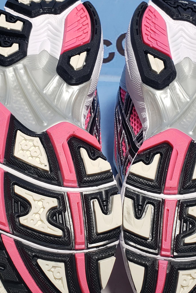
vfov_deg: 37.5
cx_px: 89
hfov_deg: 25.5
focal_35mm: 53
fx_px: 433
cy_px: 159
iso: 50
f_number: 2.4
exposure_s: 1/154
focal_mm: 4.3
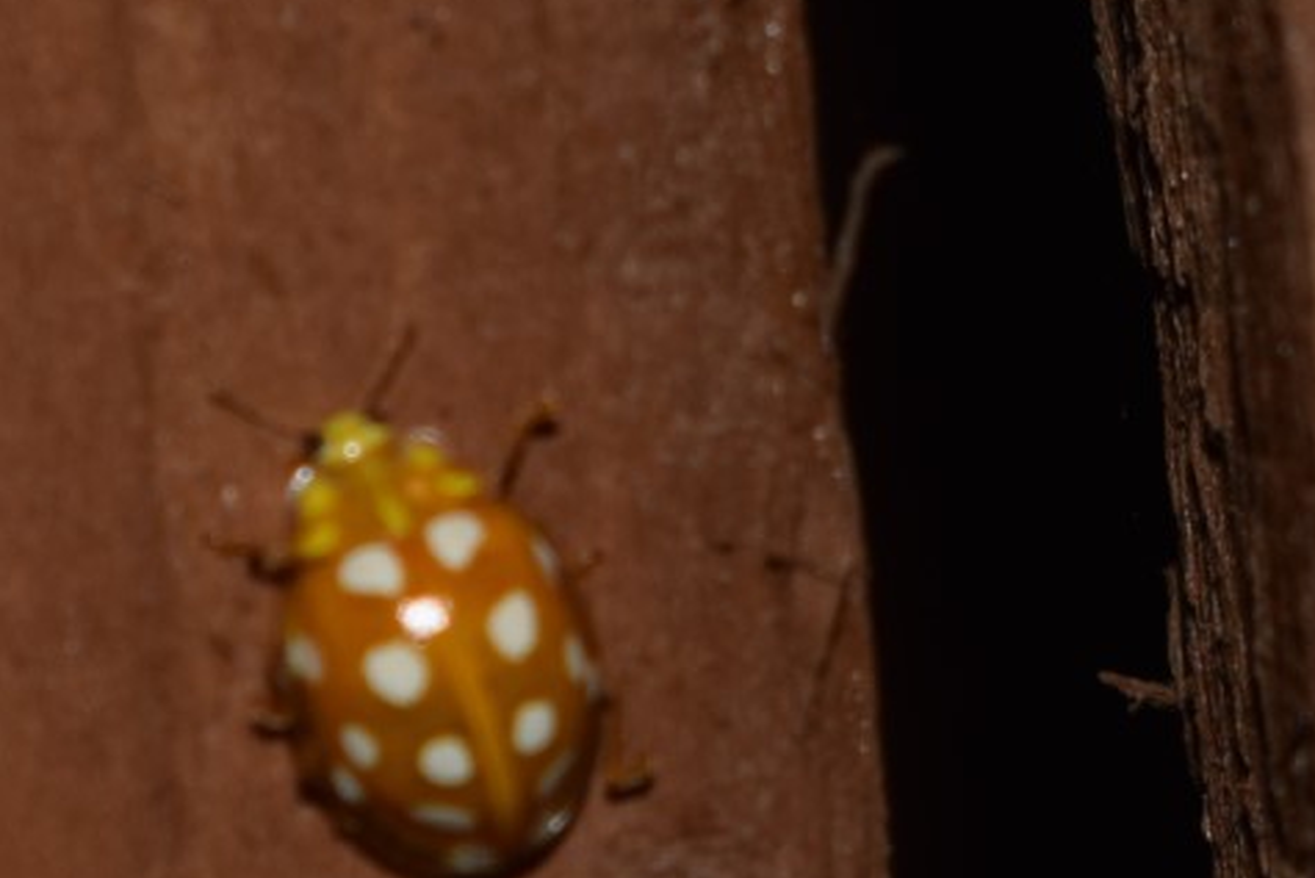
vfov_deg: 11.0
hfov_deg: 16.4
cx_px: 430
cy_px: 601
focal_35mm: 125
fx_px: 4558
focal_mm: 55
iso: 100
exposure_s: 1/60
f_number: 8
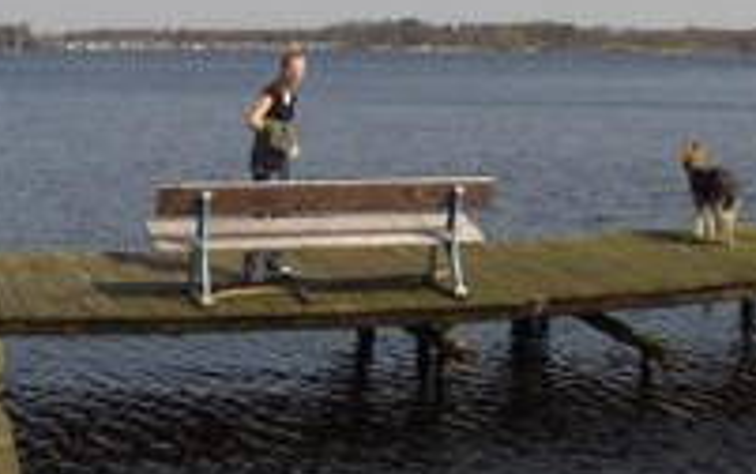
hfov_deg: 25.8
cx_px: 331
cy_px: 94
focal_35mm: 80
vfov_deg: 16.2
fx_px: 1650
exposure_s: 1/160
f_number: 8
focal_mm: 6.2
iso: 64
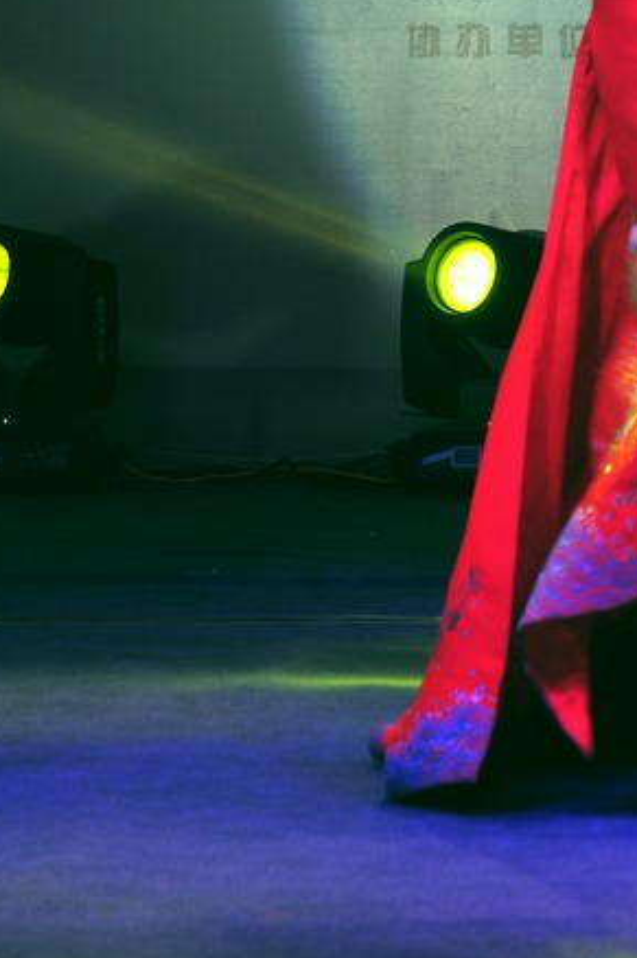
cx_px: 606
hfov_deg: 4.7
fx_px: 7745
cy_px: -39
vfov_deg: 7.1
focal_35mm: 291
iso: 200
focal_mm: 85
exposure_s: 1/40
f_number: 5.6
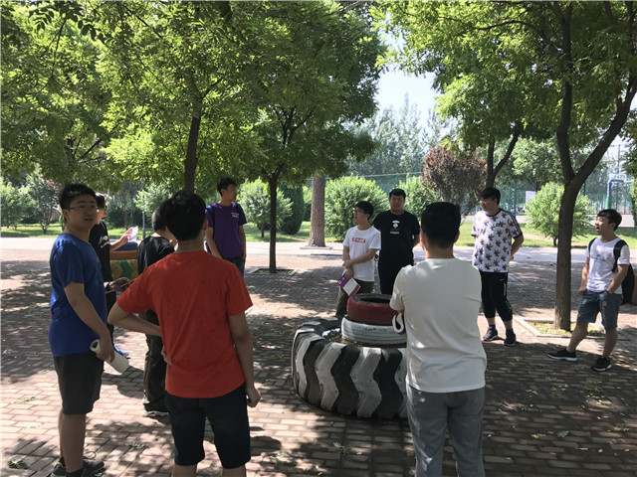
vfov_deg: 49.7
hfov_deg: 63.4
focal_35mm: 28
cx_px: 318
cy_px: 238
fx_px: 515
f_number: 1.8
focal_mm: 3.99
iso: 20
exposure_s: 1/342
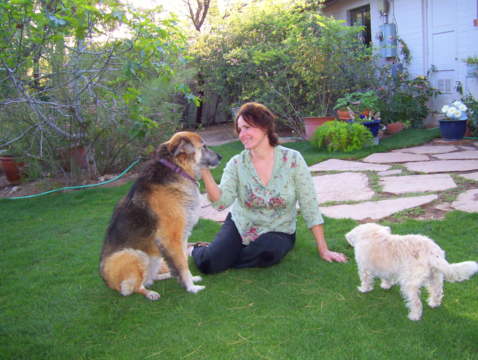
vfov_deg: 39.7
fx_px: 498
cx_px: 239
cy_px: 180
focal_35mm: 36
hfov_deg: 51.3
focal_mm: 6
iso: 125
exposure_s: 1/60
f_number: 2.7
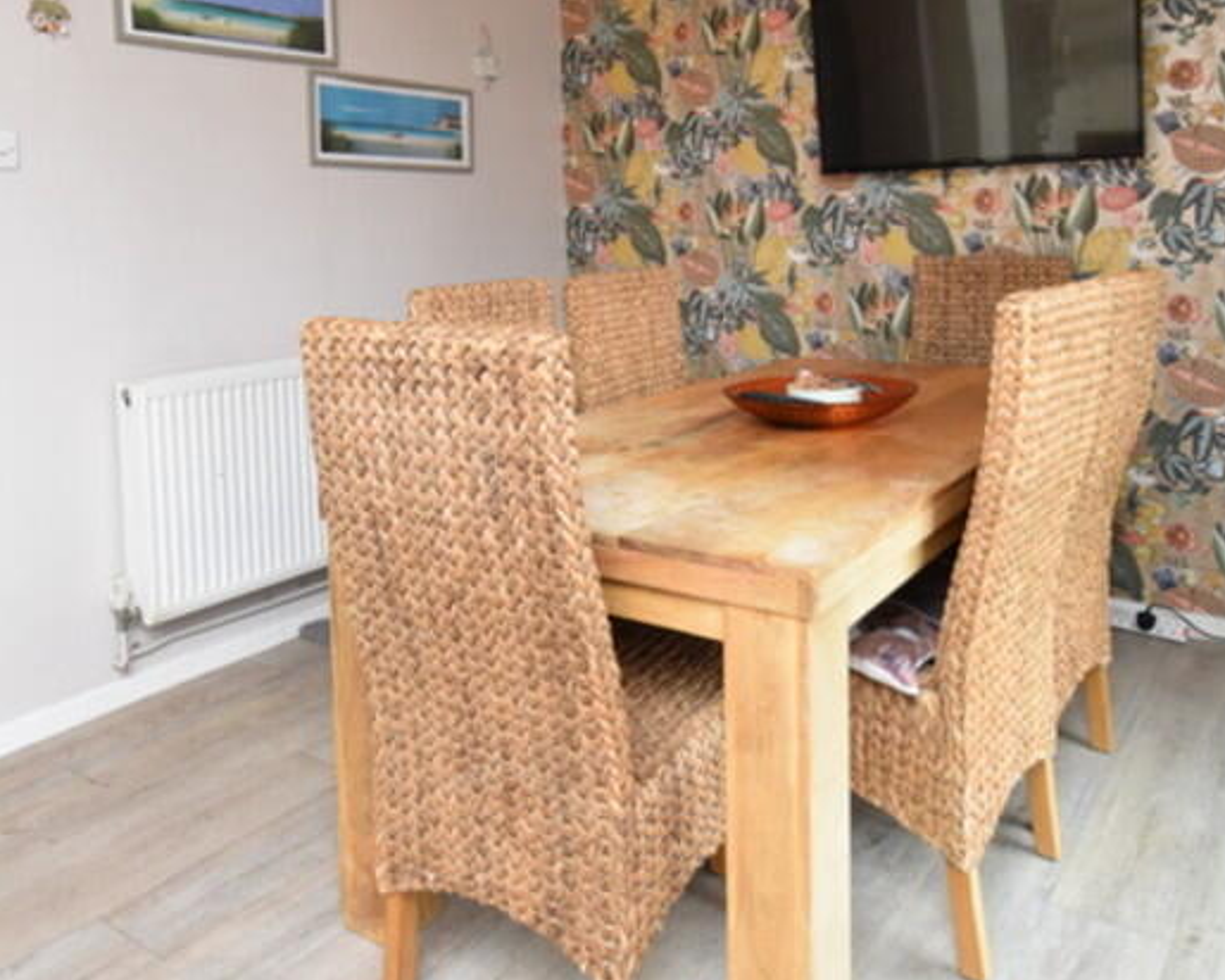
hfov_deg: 62.0
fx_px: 1015
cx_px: 680
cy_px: 240
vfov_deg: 49.4
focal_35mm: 28
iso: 800
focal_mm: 10
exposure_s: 1/125
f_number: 4
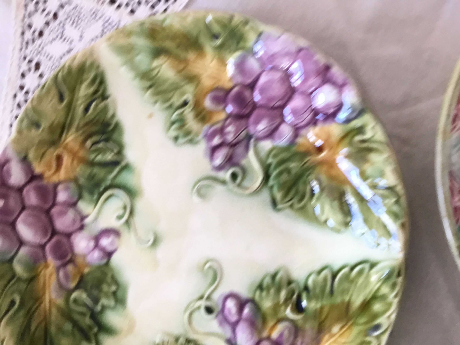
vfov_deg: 45.4
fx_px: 412
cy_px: 172
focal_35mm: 31
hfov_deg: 58.4
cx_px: 230
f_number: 2.4
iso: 50
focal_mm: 3.3
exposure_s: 1/33
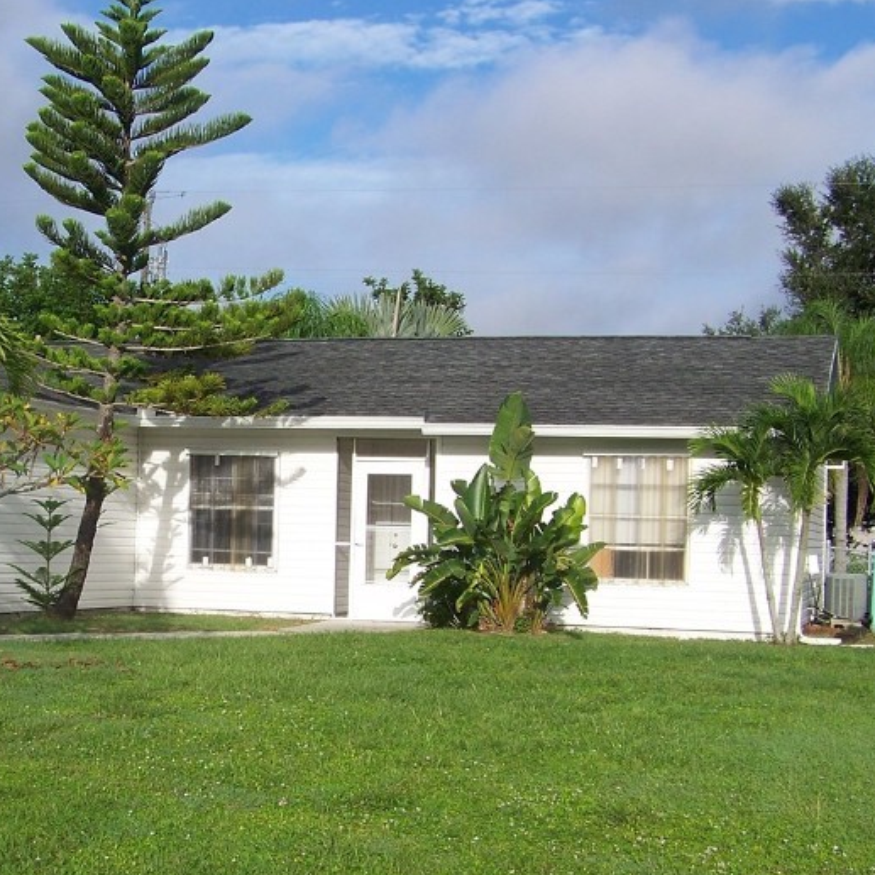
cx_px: 169
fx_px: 1802
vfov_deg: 27.3
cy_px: 511
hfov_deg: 26.8
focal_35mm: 63
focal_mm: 5.85
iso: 64
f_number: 4
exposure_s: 1/500
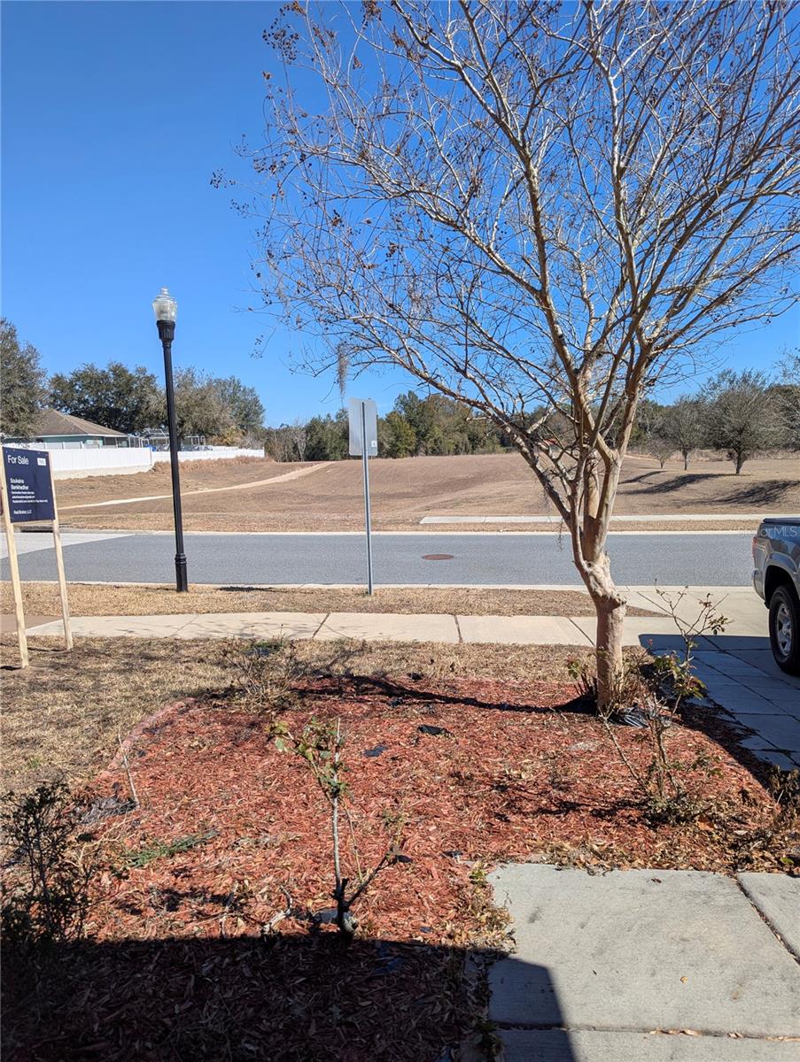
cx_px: 400
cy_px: 531
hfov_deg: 56.9
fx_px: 738
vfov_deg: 71.5
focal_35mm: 24
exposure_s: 1/3058
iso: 47
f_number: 1.85
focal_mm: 6.81
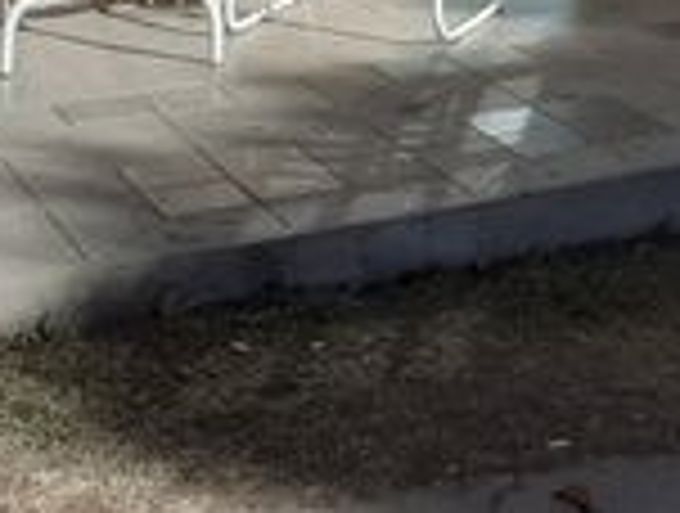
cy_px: -446
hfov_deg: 17.2
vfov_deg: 12.5
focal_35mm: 107
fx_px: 2107
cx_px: 892
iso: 40
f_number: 1.9
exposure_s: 1/2532
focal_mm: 3.6
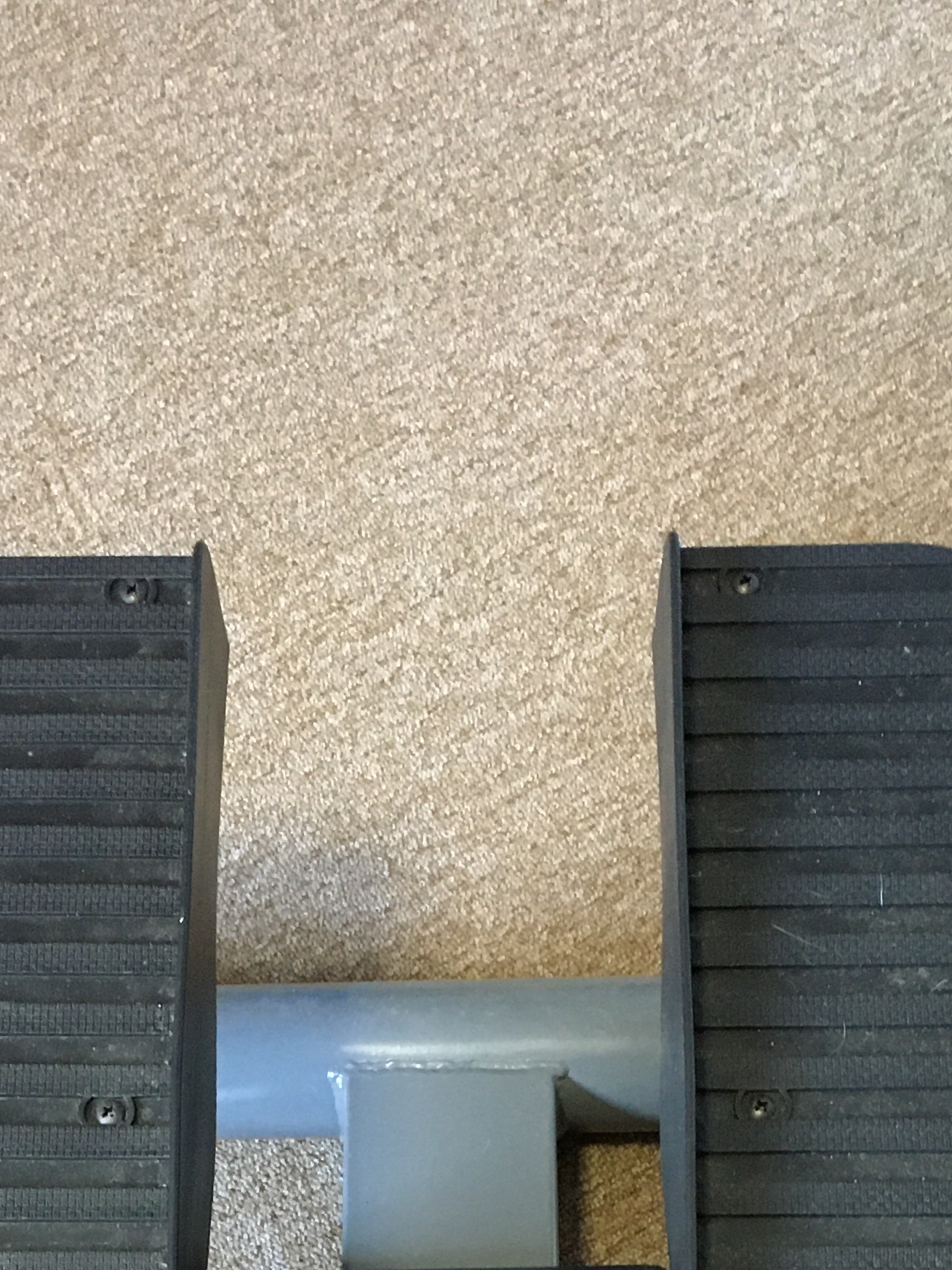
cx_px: 461
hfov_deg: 21.9
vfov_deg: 26.3
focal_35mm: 67
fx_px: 2457
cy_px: 1464
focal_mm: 4.15
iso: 250
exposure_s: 1/17
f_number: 2.2
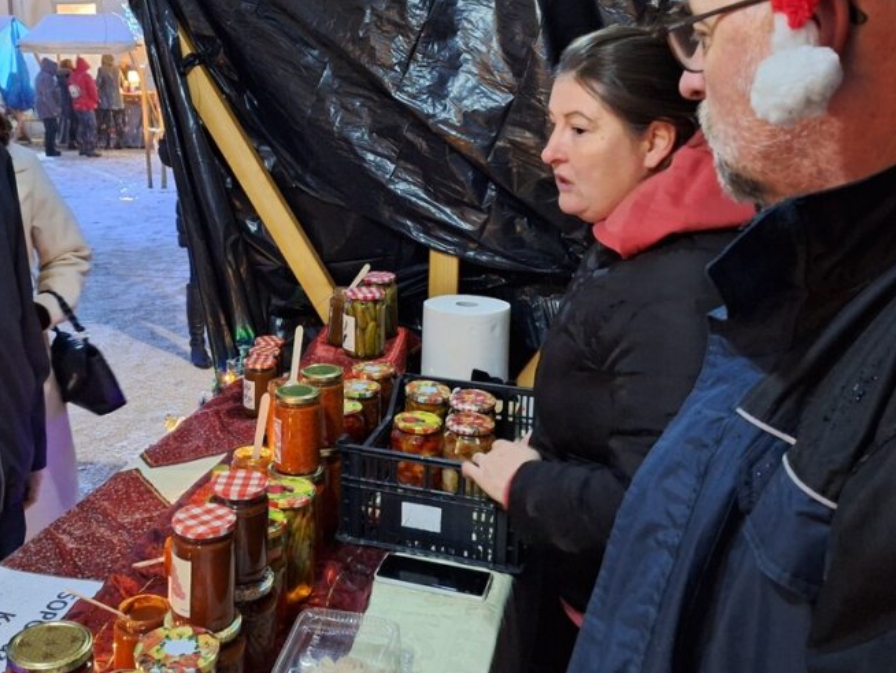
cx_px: 336
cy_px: 277
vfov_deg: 39.5
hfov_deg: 50.8
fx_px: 932
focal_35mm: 36
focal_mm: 5.54
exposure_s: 1/25
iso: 1000
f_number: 1.8
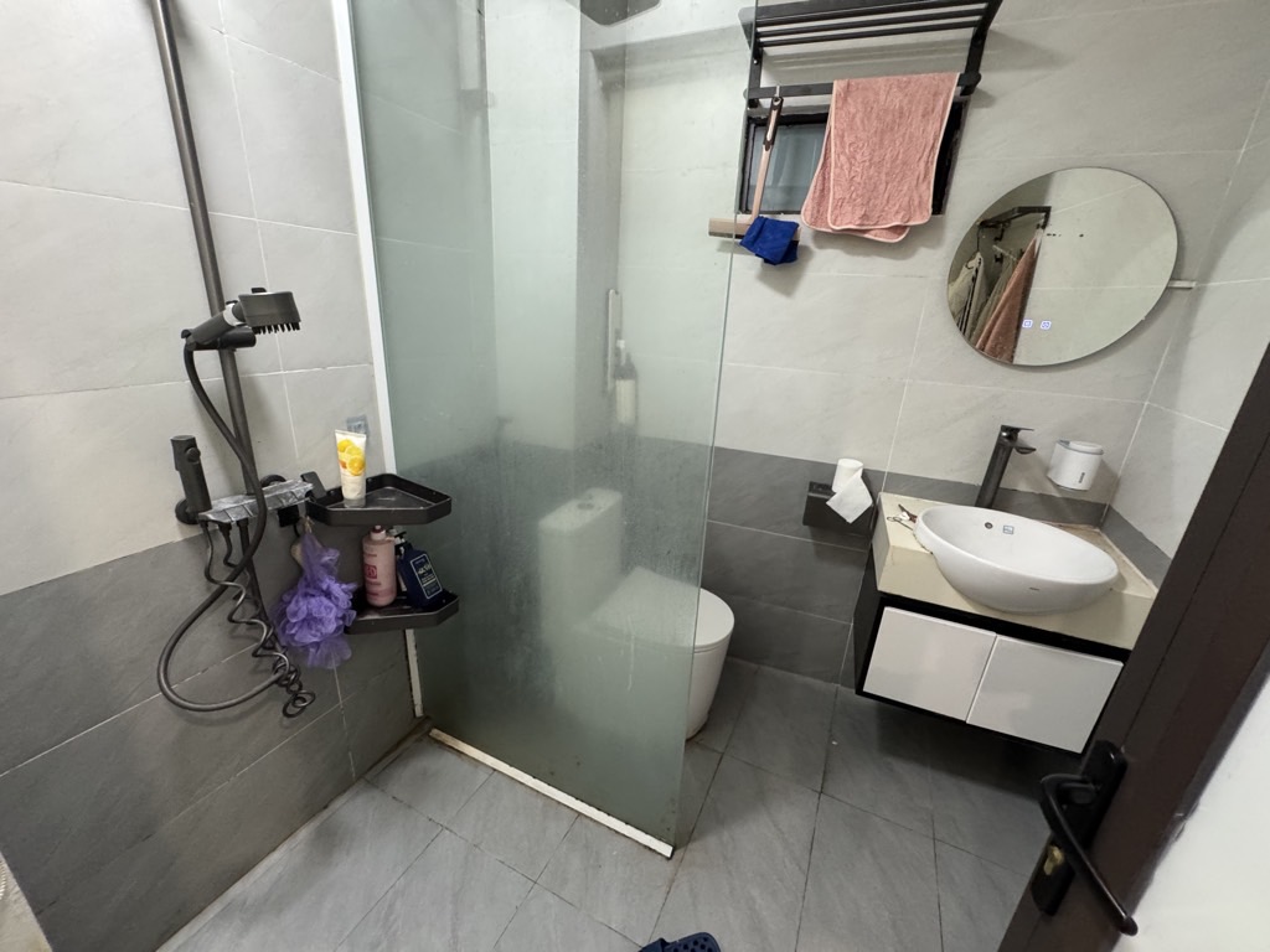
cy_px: 476
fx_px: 514
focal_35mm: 14
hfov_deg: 102.1
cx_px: 635
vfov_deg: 85.7
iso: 500
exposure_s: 1/49
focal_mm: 2.22
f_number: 2.2
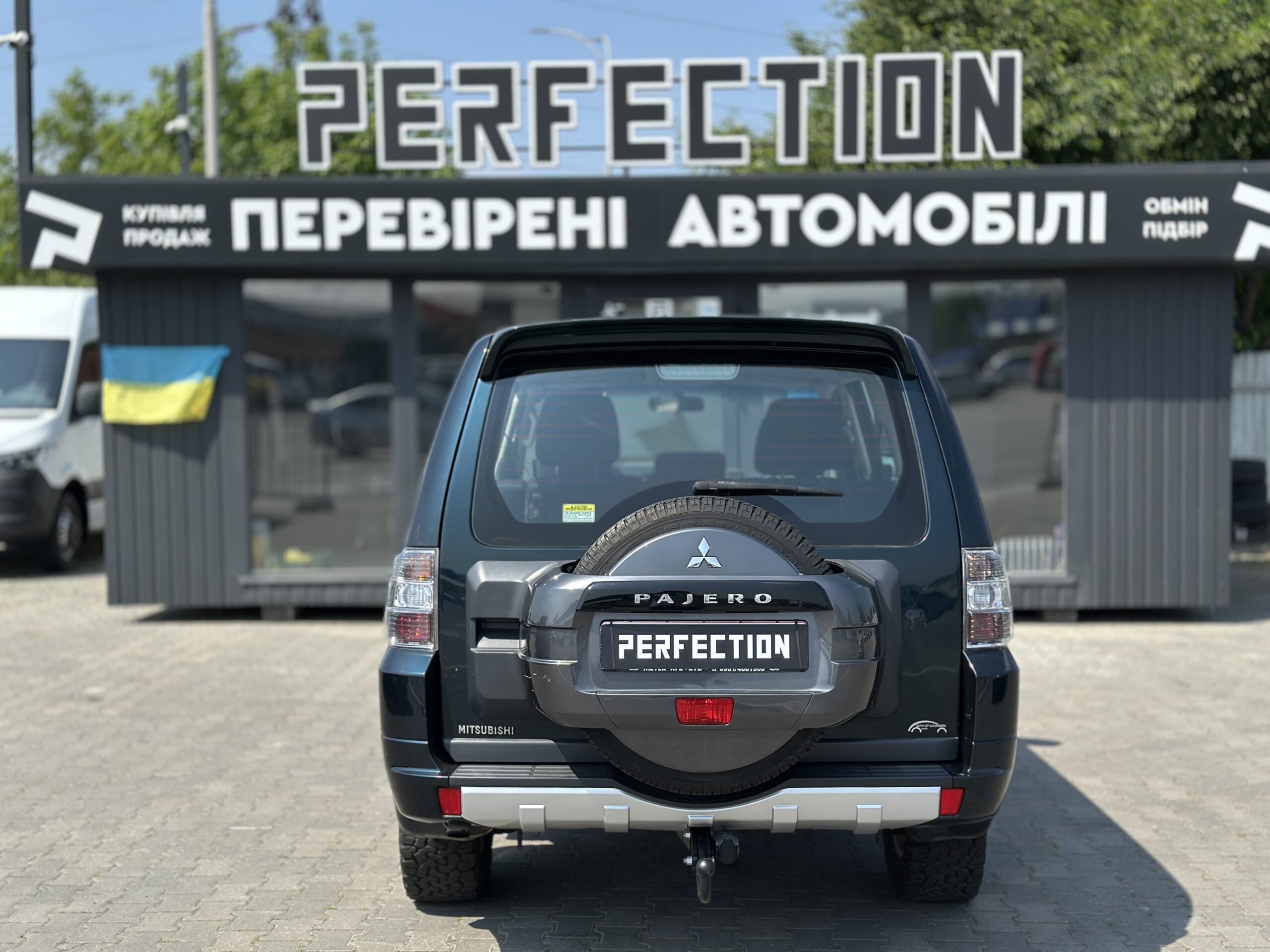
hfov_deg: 39.7
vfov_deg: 30.3
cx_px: 635
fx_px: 1761
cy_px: 476
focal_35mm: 48
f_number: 1.78
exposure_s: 1/4184
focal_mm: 6.86
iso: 100
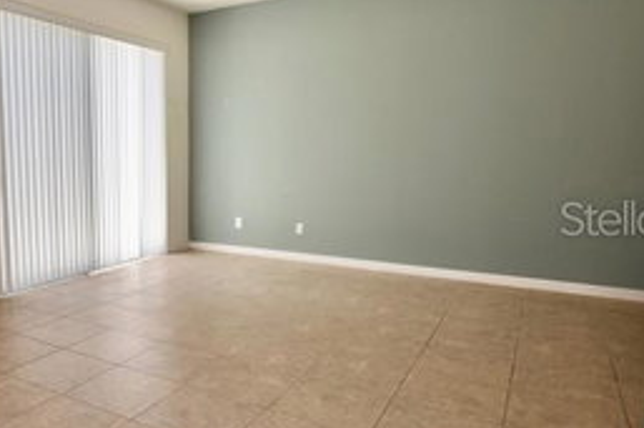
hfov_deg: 62.1
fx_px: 501
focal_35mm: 28
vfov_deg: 46.3
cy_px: 218
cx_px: 168
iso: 360
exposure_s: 1/200
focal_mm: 10
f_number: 5
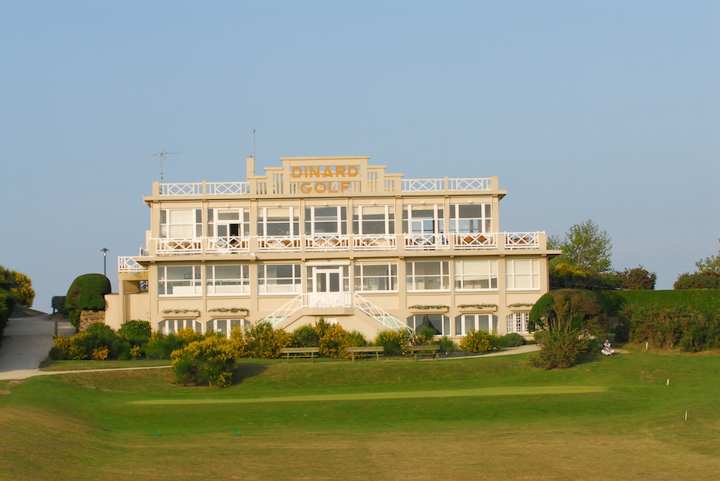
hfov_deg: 19.4
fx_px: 2102
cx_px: 360
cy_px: 240
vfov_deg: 13.1
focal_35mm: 105
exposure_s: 1/400
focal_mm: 70
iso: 400
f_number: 10
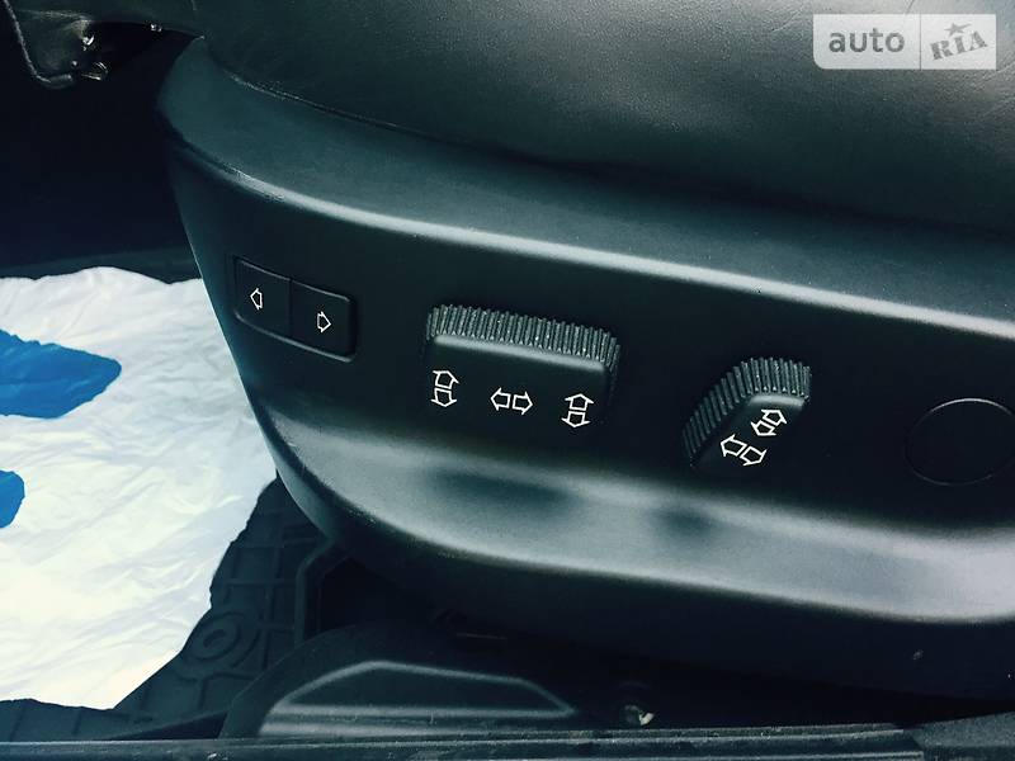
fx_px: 850
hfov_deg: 61.7
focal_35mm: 29
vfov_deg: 48.2
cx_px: 508
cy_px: 380
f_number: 2.2
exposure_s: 1/33
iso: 64
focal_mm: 4.2
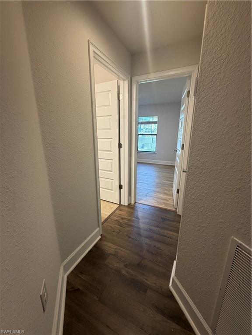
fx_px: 136
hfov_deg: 85.7
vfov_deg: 102.1
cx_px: 126
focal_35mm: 14
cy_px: 168
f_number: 2.2
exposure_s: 1/60
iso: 250
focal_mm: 2.22
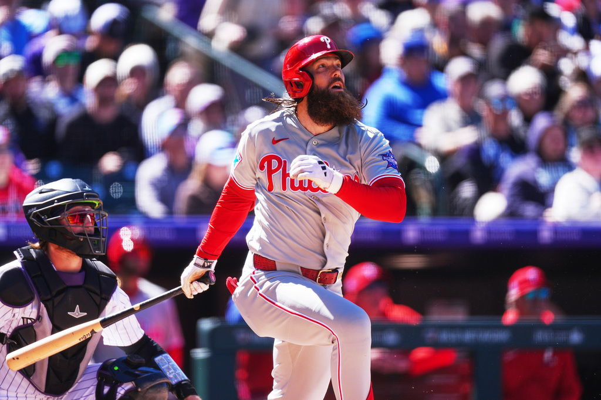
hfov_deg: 3.4
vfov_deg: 2.3
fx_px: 10013
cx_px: 300
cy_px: 200
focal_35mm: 600
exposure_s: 1/1250
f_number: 4
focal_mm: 600
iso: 200
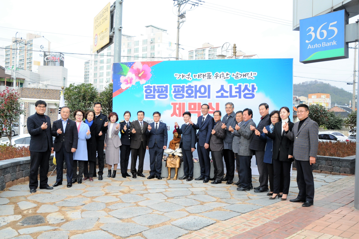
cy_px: 120
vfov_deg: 41.6
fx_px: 314
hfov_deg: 59.6
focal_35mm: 32
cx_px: 180
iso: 800
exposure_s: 1/250
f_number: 8
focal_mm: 21
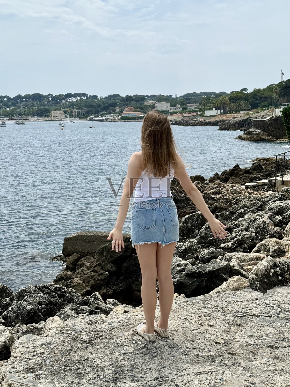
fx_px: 536
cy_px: 194
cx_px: 145
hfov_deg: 30.3
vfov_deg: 39.7
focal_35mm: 48
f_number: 1.78
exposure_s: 1/8772
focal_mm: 6.76
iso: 80
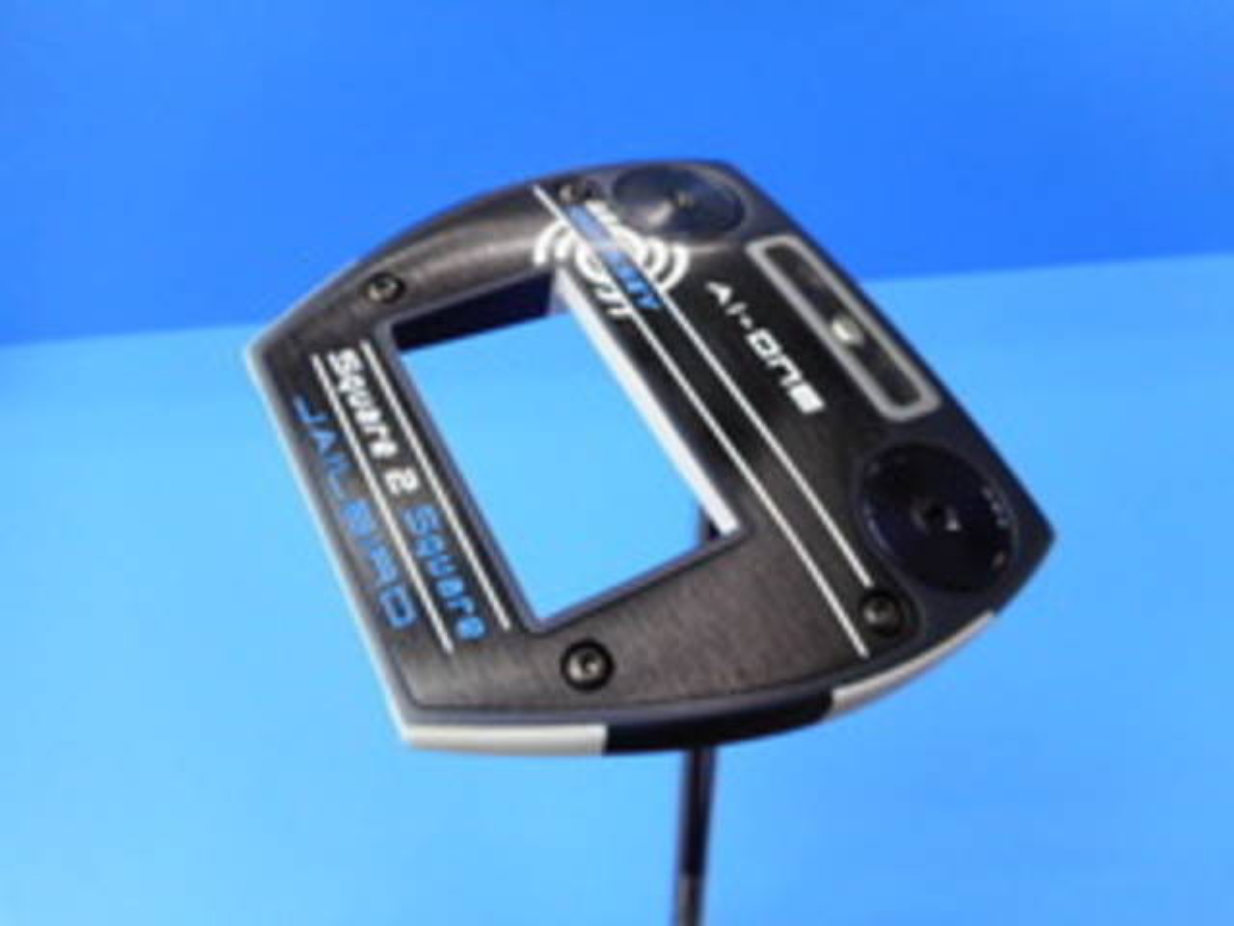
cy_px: 463
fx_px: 891
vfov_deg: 54.9
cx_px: 617
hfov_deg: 69.4
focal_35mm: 25
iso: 140
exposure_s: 1/30
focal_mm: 4.5
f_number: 3.7
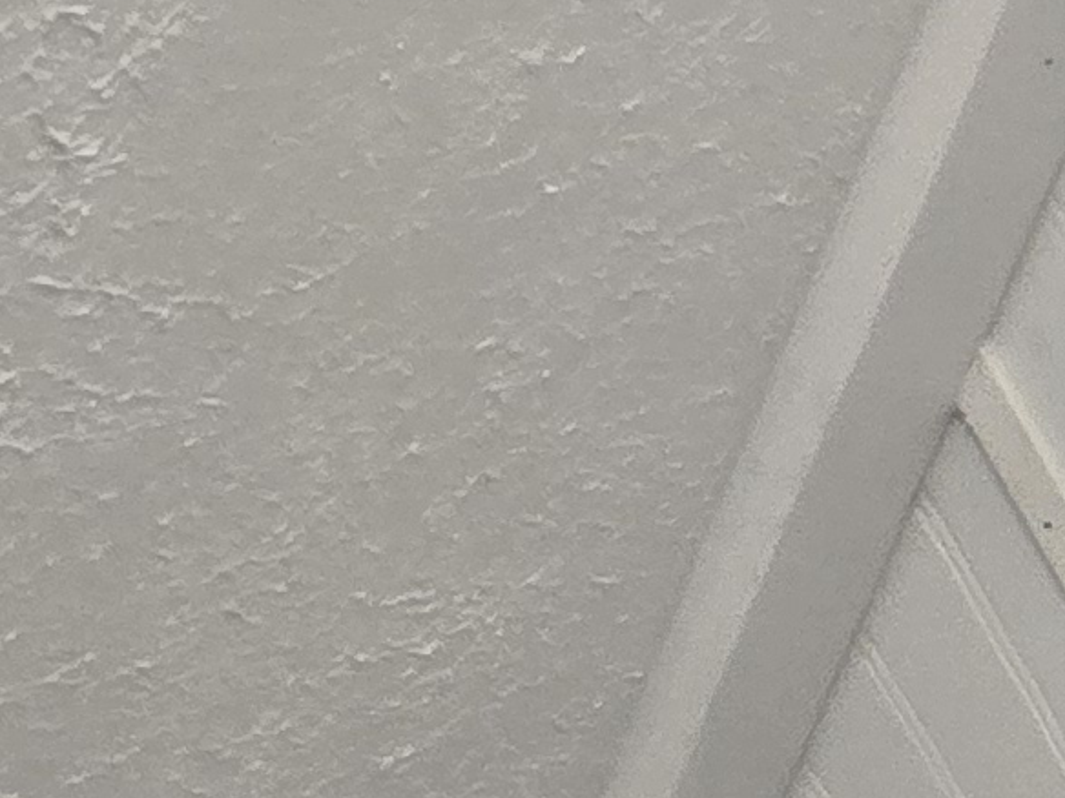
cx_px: 3383
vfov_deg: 13.9
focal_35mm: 89
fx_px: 2738
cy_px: 1625
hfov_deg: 10.8
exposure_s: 1/60
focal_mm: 2.2
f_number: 2.2
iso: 64
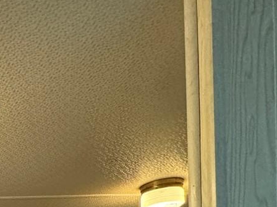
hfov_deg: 27.4
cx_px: -132
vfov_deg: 22.2
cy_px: 335
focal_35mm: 50
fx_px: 400
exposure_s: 1/120
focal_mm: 2.22
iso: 250
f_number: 2.2
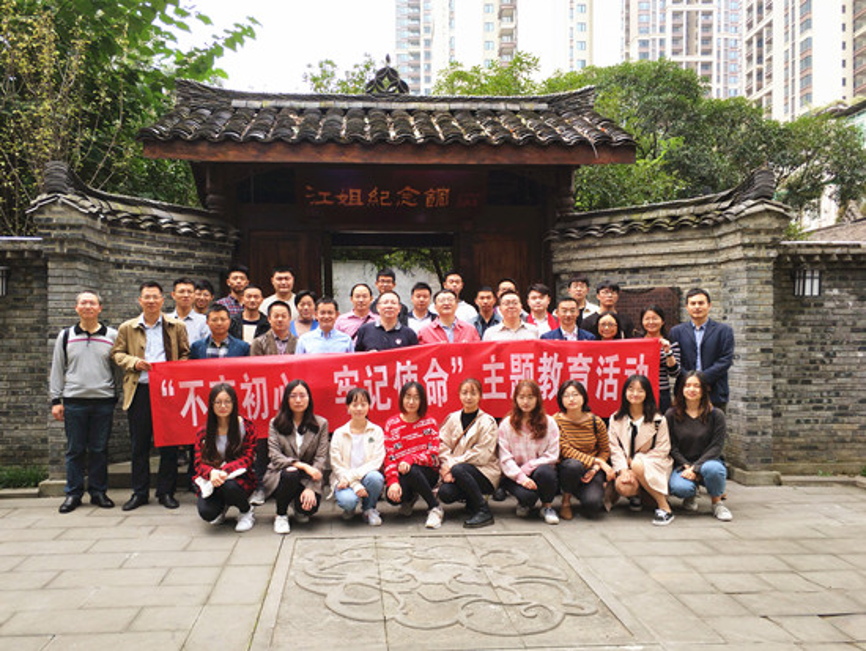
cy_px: 326
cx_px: 433
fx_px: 551
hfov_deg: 76.4
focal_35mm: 22
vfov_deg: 61.1
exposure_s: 1/100
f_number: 2
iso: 97
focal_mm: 3.79
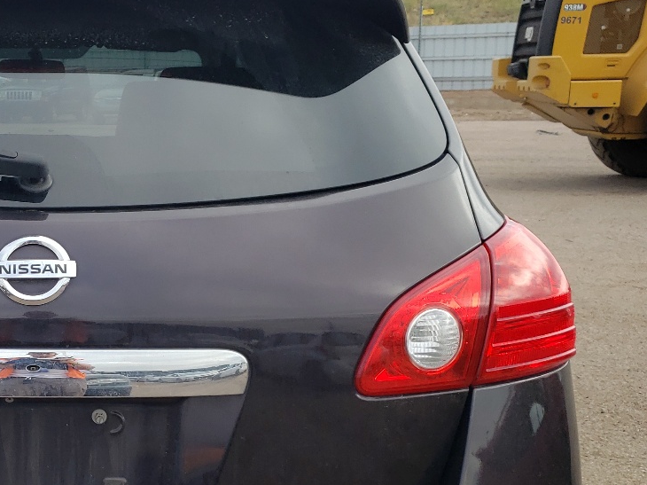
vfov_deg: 25.4
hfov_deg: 31.8
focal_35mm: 57
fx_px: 1065
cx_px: 37
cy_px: 344
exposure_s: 1/1250
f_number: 1.5
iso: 50
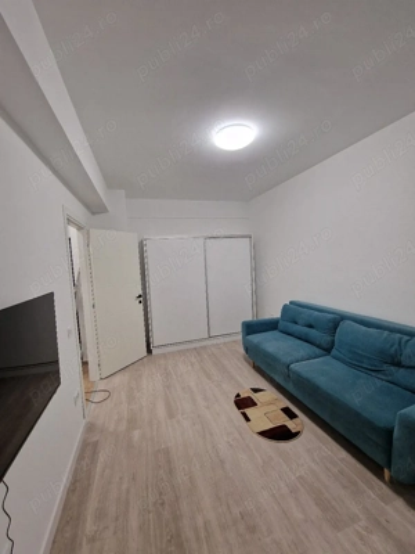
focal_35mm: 13
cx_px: 208
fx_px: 208
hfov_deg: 89.9
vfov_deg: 106.2
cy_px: 277
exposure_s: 1/50
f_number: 2.2
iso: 250
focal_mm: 2.2
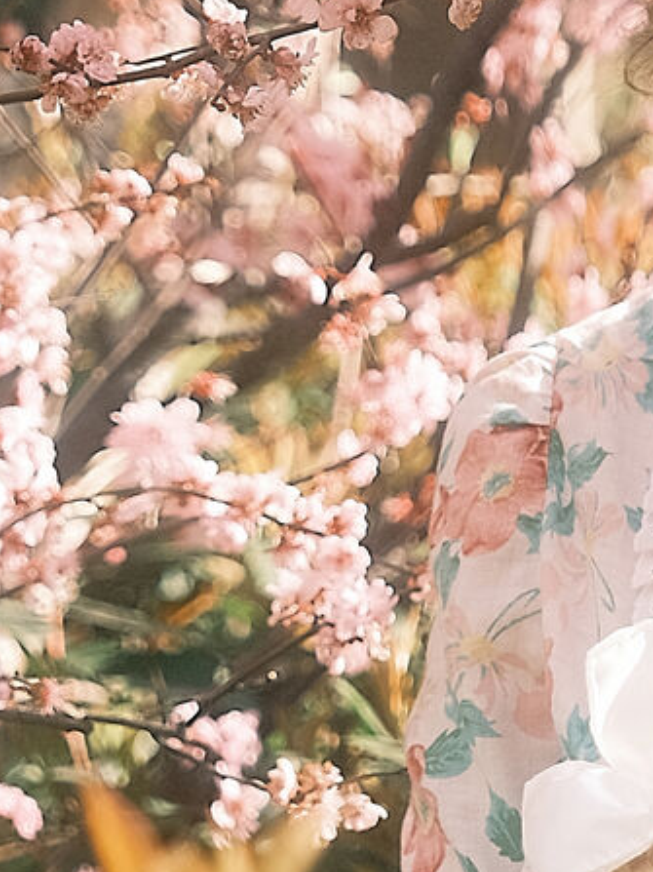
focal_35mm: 248
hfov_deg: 6.0
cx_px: 493
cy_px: 468
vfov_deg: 8.0
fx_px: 6241
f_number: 2.8
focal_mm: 42.7
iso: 160
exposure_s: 1/500
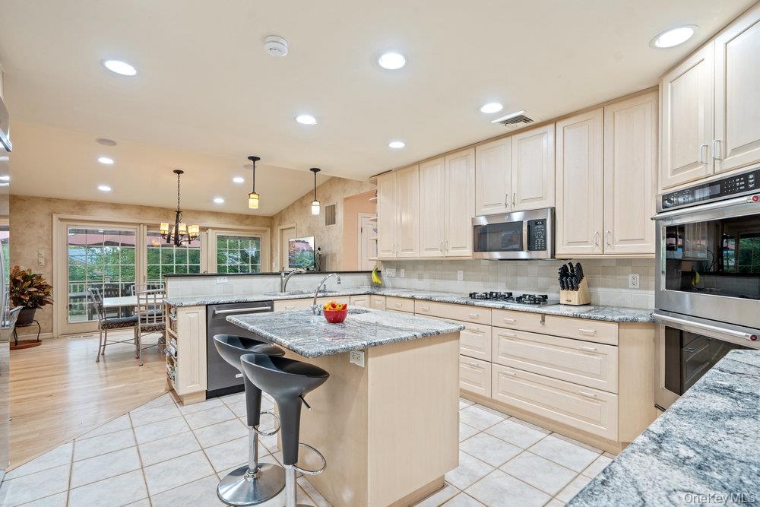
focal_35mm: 16
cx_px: 380
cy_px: 254
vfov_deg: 73.8
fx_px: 338
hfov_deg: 96.7
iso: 640
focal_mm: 16
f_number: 6.3
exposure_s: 1/10
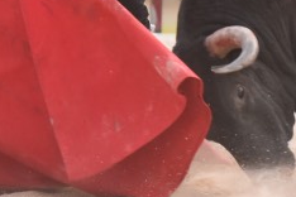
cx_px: 197
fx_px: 5064
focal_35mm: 616
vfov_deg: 2.2
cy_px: -44
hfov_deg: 3.3
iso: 3600
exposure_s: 1/640
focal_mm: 160
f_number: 5.6
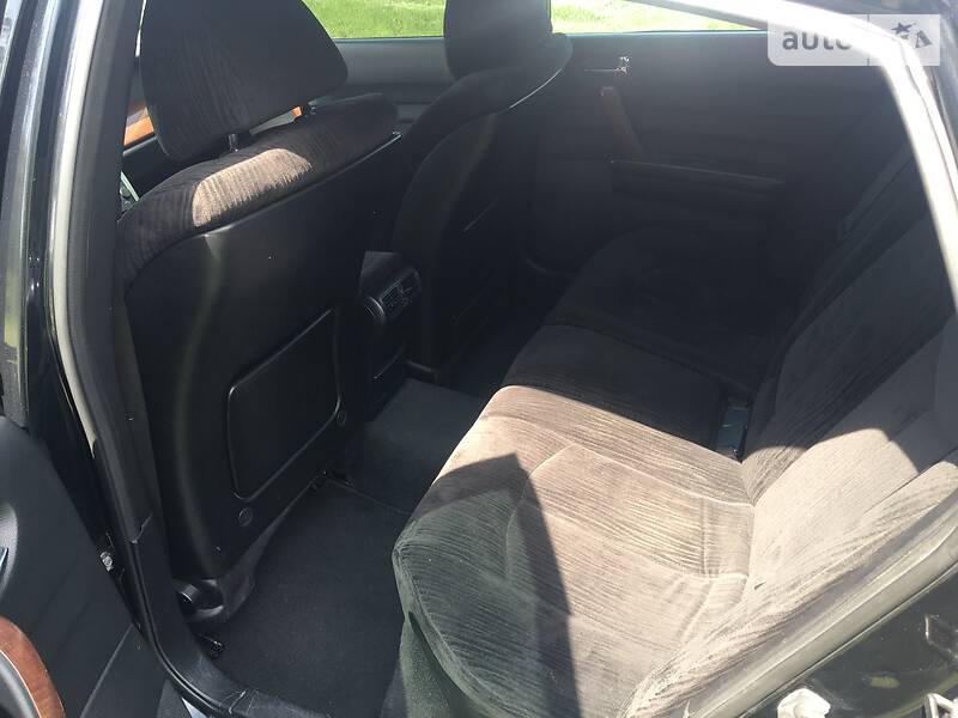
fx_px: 803
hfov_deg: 61.7
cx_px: 479
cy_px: 359
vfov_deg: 48.2
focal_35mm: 29
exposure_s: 1/100
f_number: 2.2
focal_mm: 4.2
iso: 32
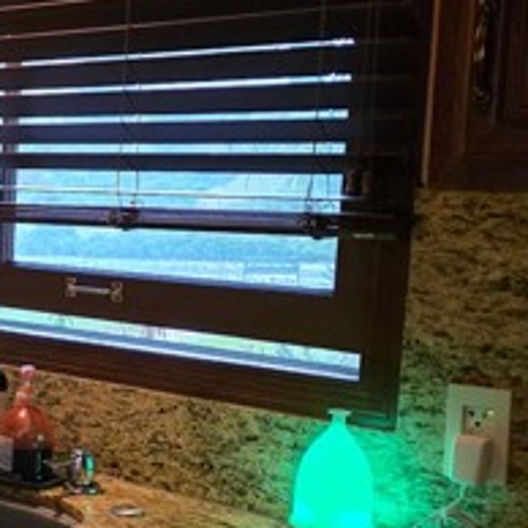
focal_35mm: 67
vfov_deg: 25.7
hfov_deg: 22.3
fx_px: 1156
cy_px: 305
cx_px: -207
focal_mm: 6.3
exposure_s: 1/120
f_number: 1.7
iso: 1000
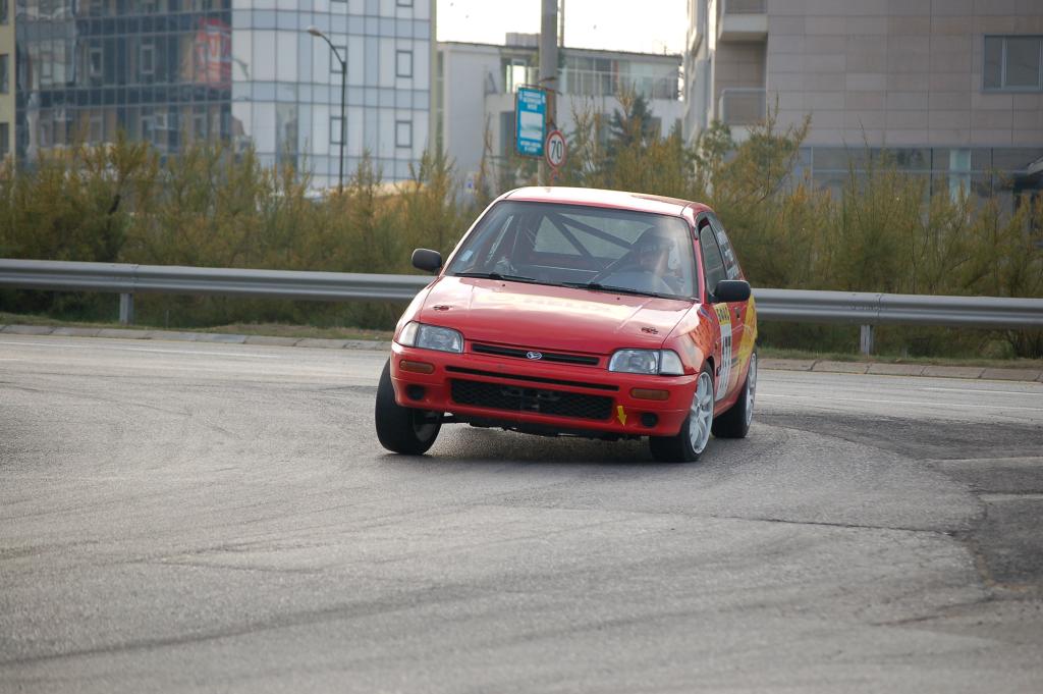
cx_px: 522
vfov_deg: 9.0
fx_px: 4429
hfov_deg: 13.4
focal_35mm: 153
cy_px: 347
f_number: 4.8
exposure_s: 1/800
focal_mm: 102
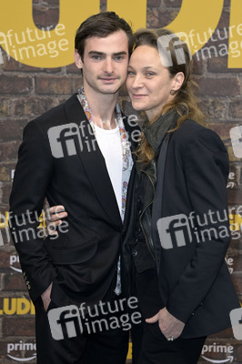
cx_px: 121
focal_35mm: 100
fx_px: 1010
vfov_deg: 20.4
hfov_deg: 13.7
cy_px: 182
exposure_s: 1/200
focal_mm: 100
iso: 500
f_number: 5.6
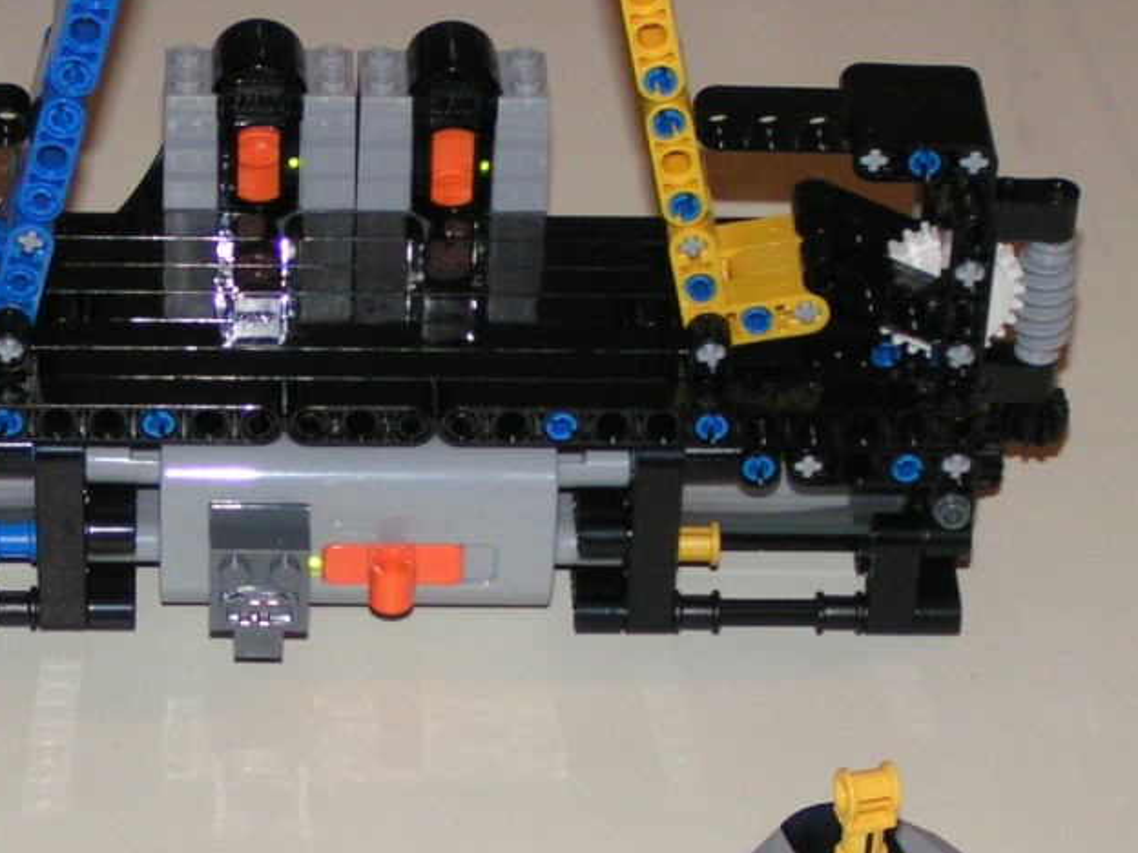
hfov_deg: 13.0
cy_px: 567
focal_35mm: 152
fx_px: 4997
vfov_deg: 9.8
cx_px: 343
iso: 200
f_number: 3.2
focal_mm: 12.1
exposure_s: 1/80
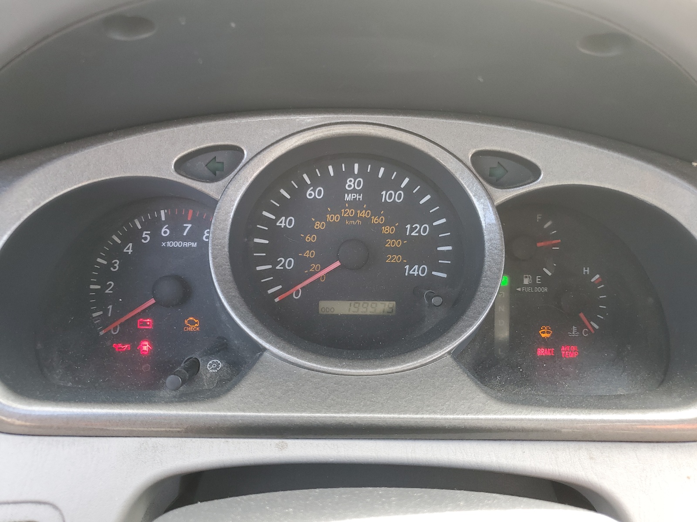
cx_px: 348
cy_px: 261
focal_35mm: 26
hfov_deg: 67.3
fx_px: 524
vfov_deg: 53.1
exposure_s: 1/60.2
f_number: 1.5
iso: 50
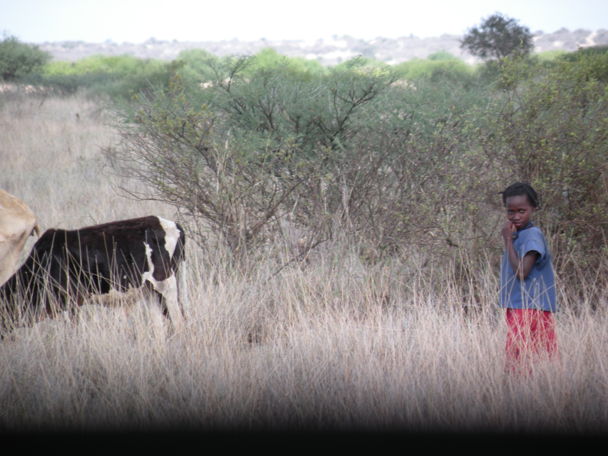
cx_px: 304
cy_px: 228
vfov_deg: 3.1
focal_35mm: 486
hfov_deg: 4.1
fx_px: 8536
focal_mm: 84.2
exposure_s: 1/195
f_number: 5
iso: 64
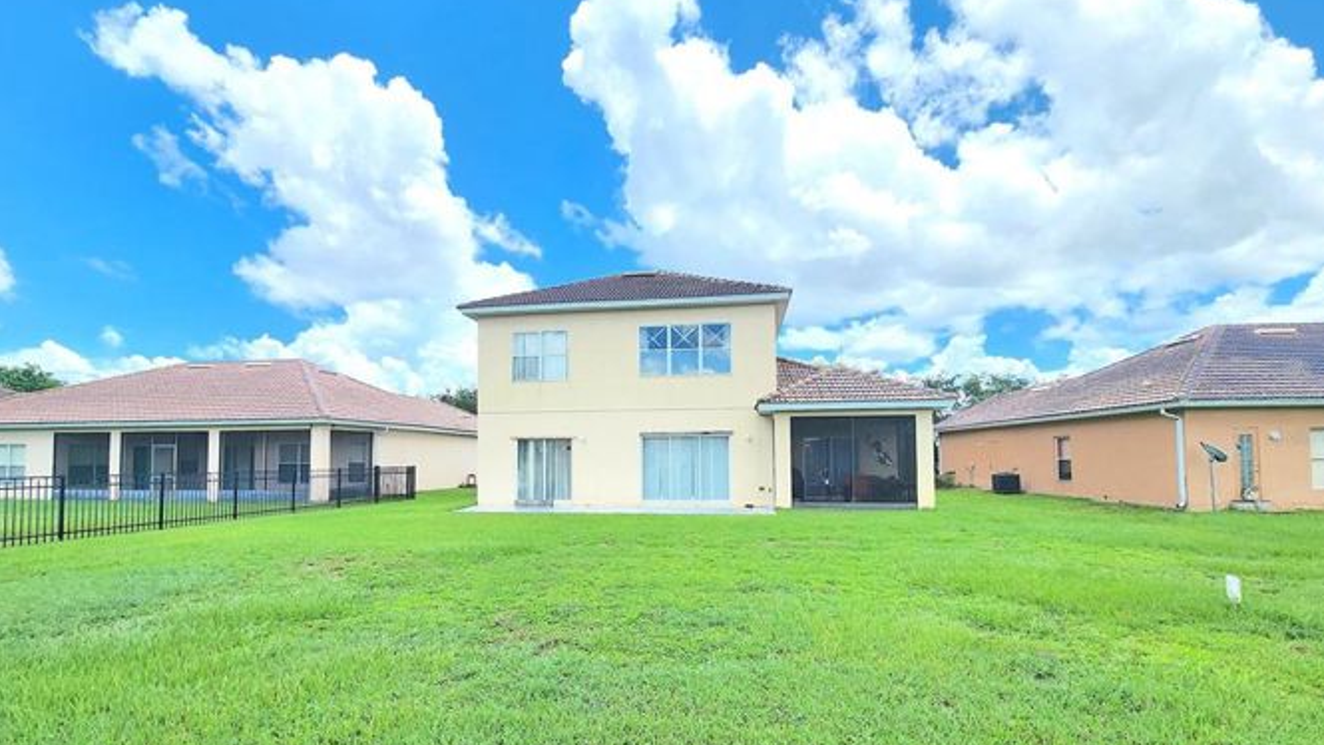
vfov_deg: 70.0
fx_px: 527
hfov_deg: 103.0
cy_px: 436
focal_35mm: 15
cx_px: 654
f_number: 2.2
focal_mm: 2.2
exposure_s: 1/2122
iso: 50
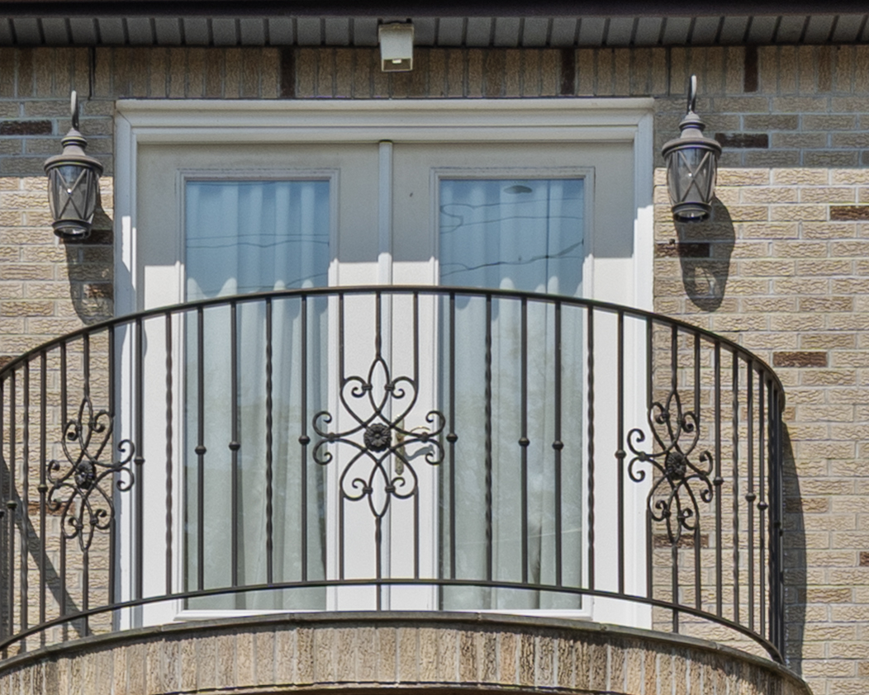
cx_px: 285
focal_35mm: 150
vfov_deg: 9.4
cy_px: 1563
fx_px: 3859
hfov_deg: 12.8
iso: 250
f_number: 9.5
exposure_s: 1/200
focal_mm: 24
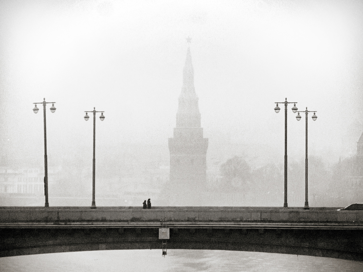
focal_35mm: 300
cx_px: 182
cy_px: 136
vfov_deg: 5.0
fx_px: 3146
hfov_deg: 6.6
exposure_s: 1/400
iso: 200
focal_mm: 150
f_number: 6.3
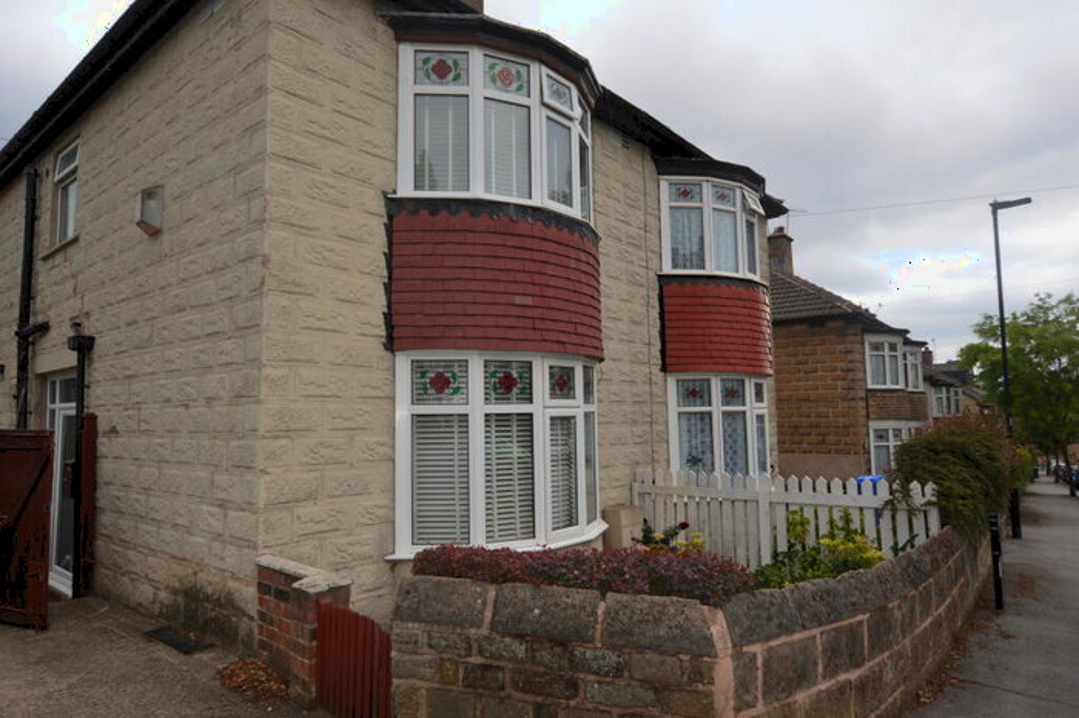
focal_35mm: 21
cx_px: 540
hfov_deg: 81.2
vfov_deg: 59.4
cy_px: 359
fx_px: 629
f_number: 7.1
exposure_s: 1/200
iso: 100
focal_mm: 14
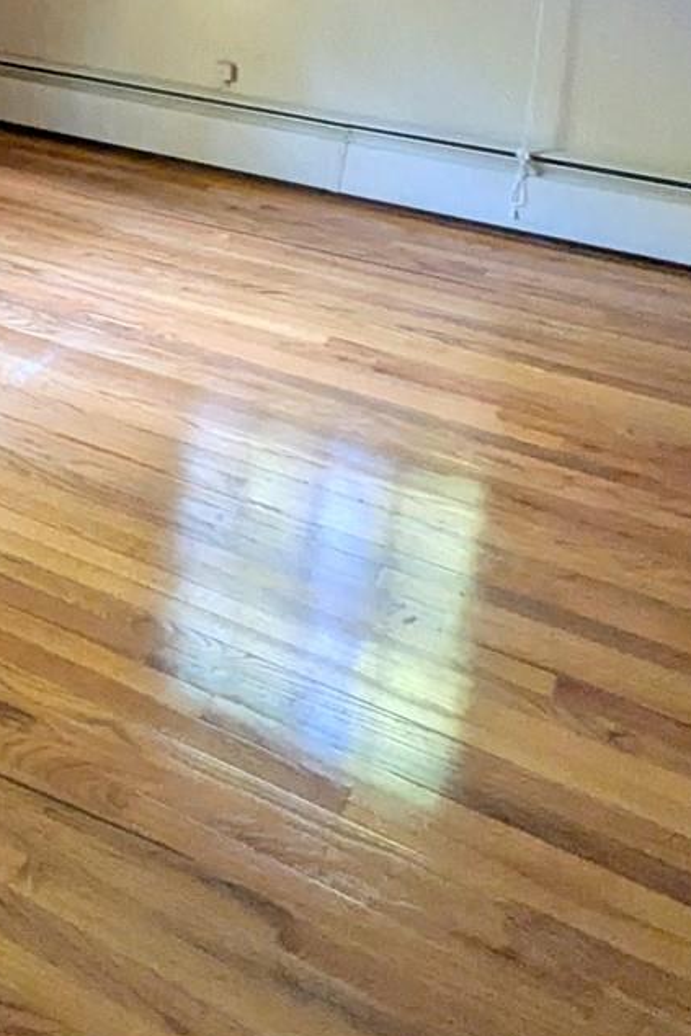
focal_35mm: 47
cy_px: 13
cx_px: -149
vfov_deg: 37.6
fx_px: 1352
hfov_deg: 25.6
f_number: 2.2
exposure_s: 1/16.7
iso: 586
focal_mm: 1.83
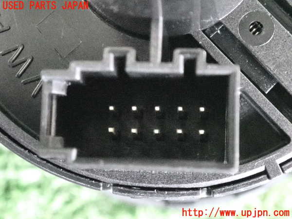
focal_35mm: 100
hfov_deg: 19.6
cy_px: 110
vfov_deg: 14.8
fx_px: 844
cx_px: 146
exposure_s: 1/50
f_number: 4.9
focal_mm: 18
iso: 12800
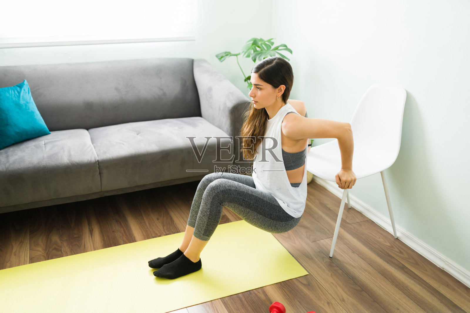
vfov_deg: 37.9
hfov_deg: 54.4
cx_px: 235
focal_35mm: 35
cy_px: 156
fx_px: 457
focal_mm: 35
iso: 250
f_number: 1.6
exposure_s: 1/160
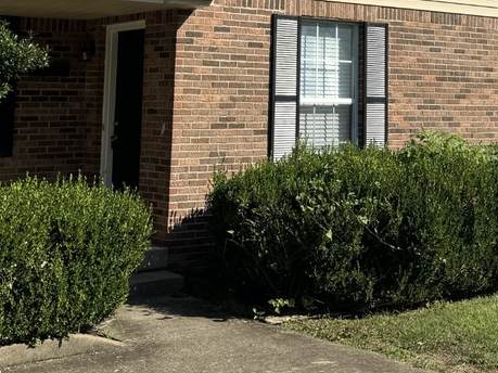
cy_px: -36
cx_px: 330
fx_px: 964
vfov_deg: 20.9
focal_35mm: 67
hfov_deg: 28.8
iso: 80
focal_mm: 6.76
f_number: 1.78
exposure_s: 1/4310
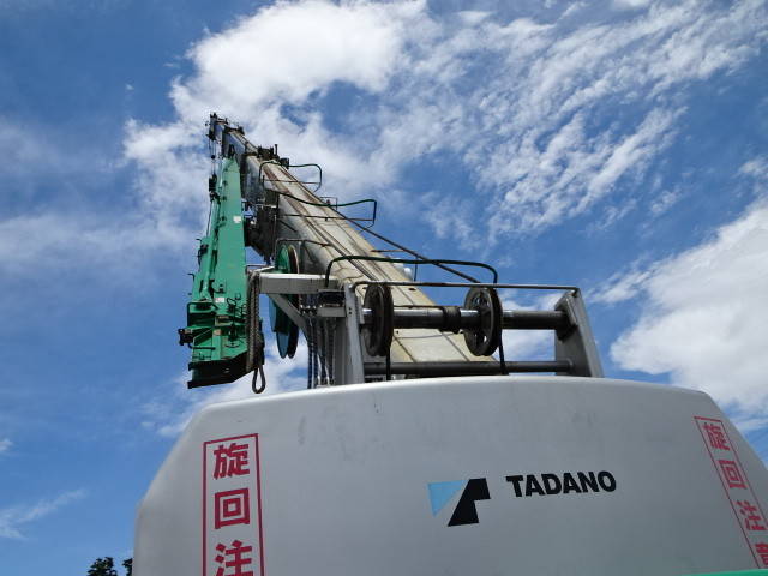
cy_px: 288
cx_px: 384
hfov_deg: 60.0
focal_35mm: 30
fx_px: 666
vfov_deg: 46.8
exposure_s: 1/1250
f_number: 4
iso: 80
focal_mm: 5.09
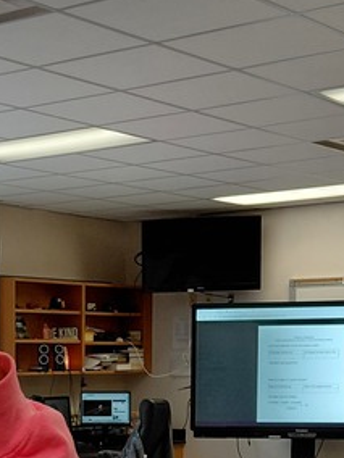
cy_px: 442
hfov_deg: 16.2
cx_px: 19
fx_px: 1193
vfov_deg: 21.1
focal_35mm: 90
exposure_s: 1/120
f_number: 1.8
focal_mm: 4.69
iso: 80
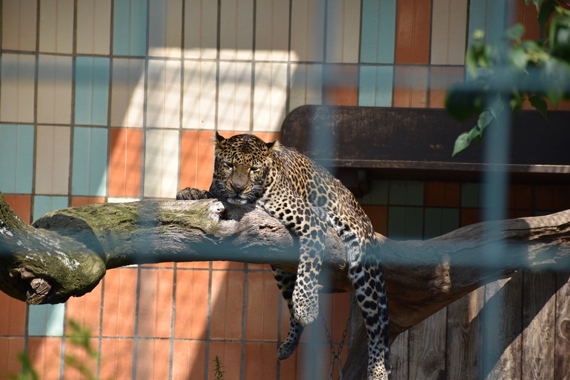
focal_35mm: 174
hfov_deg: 11.8
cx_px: 285
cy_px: 190
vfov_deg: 7.9
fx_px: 2755
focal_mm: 116
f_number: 6.3
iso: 200
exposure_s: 1/640
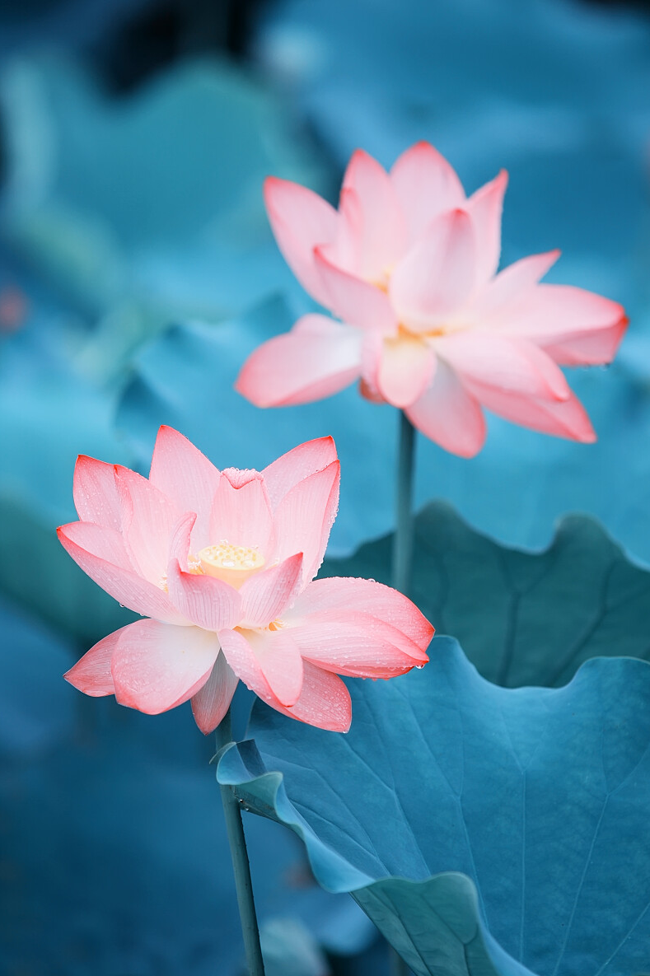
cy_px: 501
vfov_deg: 6.4
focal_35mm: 324
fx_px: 8782
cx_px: 323
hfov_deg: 4.2
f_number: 5
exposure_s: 1/320
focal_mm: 300
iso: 200
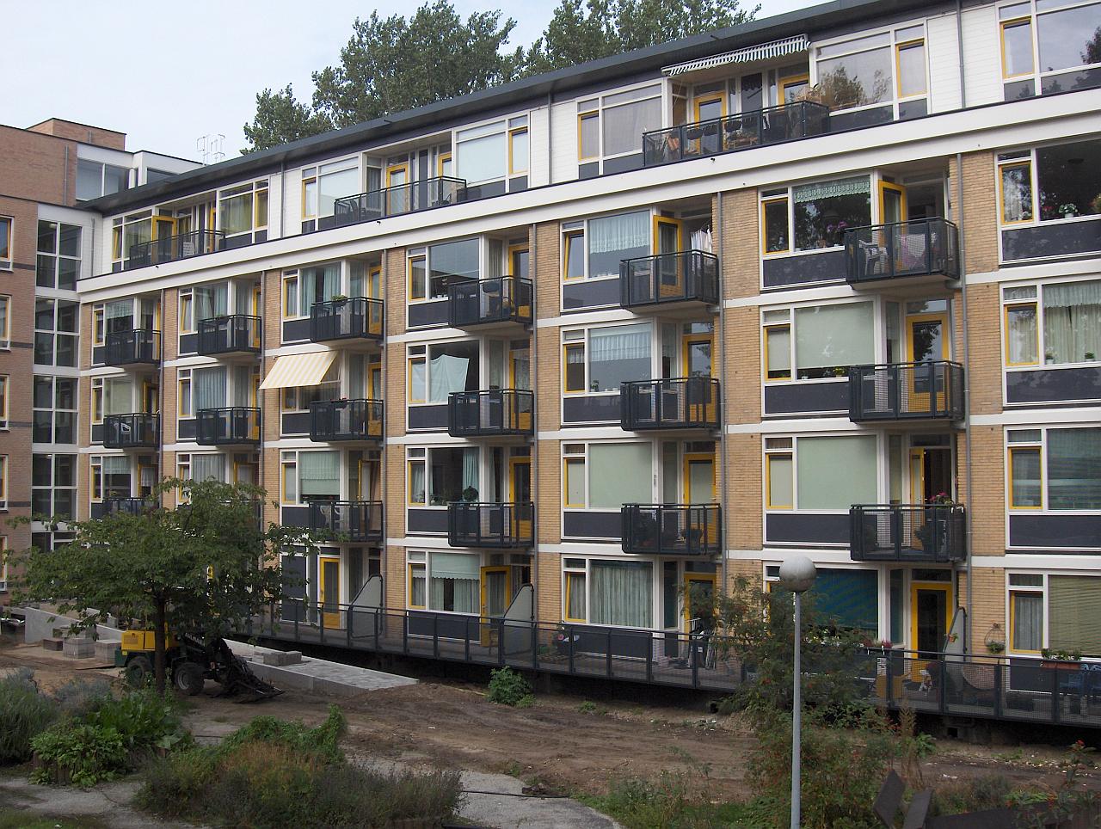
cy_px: 414
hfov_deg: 47.8
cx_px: 550
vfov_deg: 36.9
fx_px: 1242
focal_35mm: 39
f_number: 4.8
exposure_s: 1/389
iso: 100
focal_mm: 8
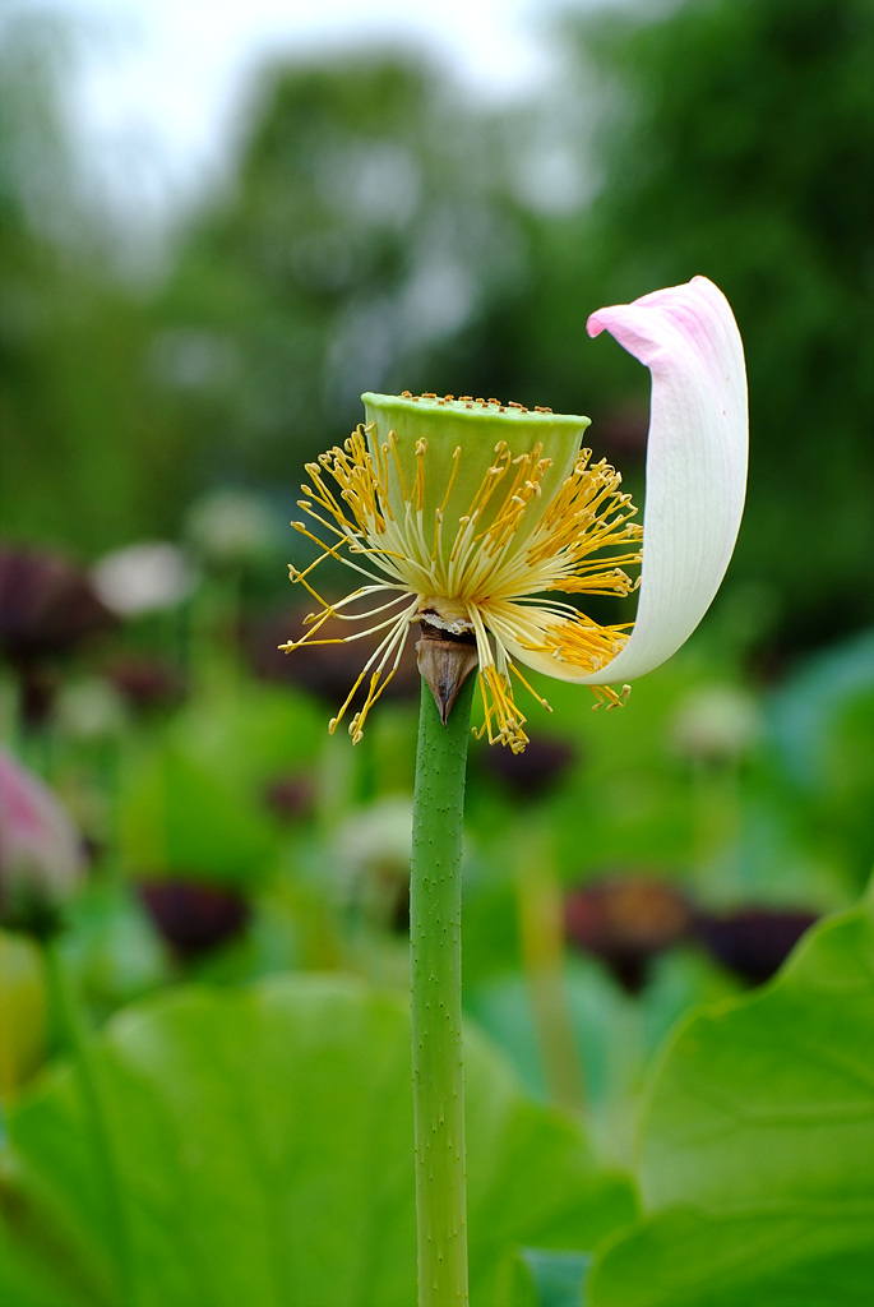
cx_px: 437
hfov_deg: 7.9
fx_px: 6321
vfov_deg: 11.8
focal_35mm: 174
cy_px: 654
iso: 200
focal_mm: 116
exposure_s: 1/160
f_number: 11
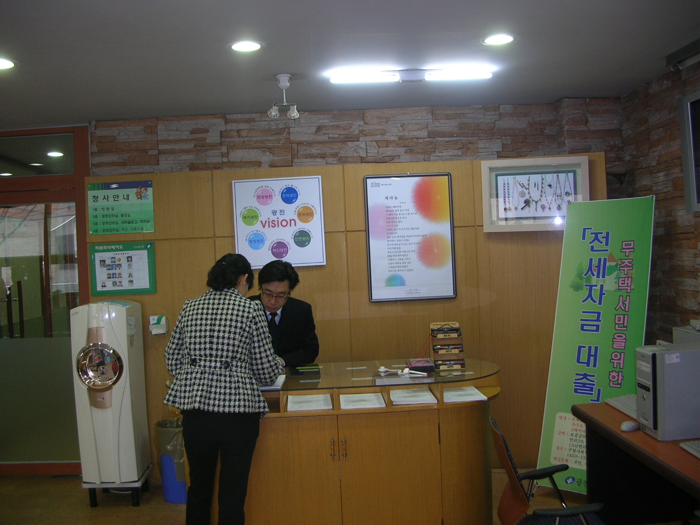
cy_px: 262
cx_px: 350
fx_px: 708
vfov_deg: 40.7
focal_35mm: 35
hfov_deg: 52.6
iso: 50
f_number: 2.8
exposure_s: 1/30
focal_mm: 5.8
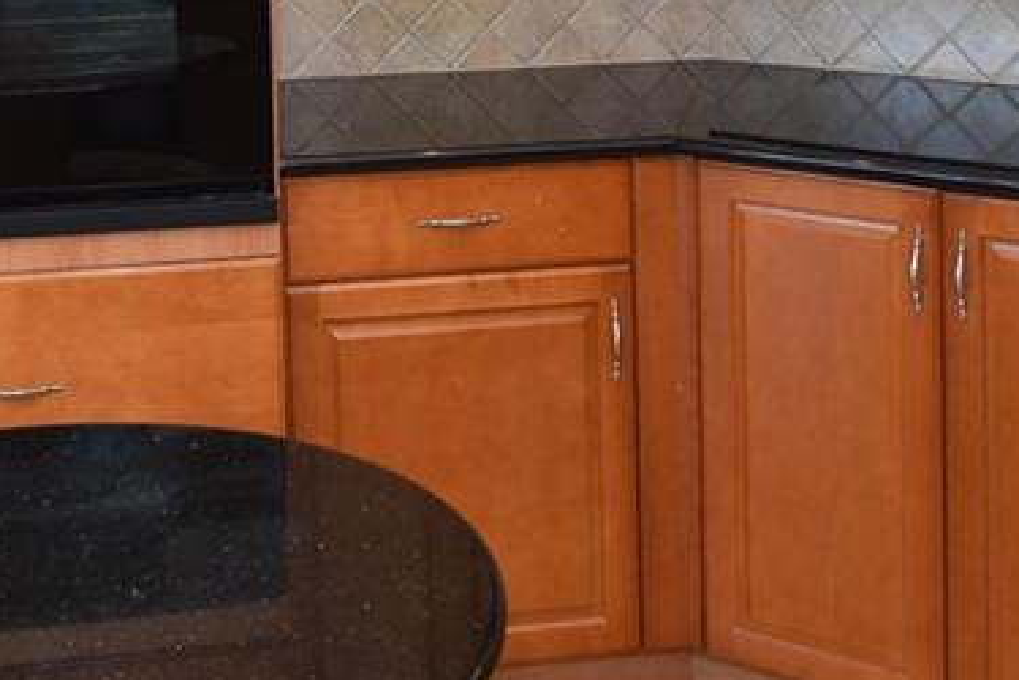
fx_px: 1811
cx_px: 424
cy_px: -171
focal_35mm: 64
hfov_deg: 31.4
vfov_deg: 19.8
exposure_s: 1/60
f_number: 4
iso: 360
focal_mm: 10
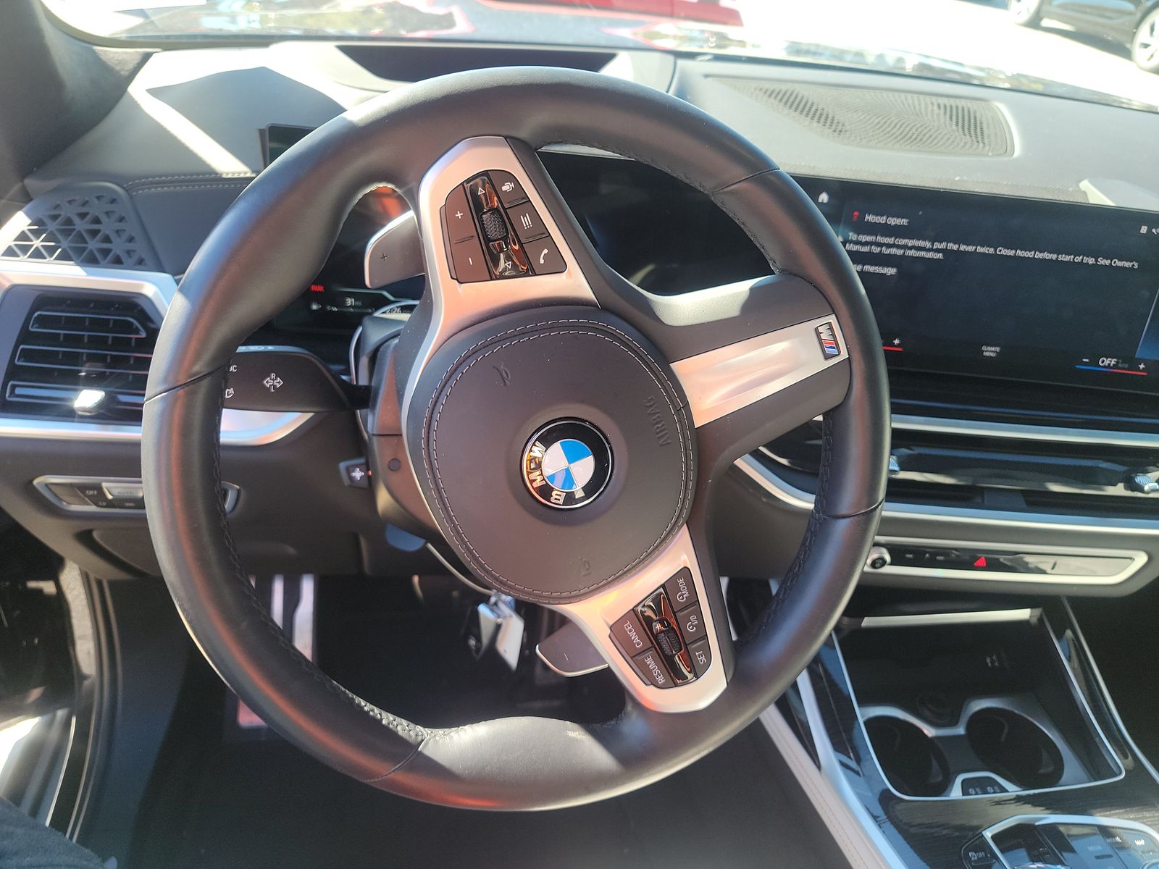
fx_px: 804
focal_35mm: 24
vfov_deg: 56.8
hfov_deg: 71.6
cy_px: 434
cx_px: 580
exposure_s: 1/59
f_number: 1.8
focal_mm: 6.7
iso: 61
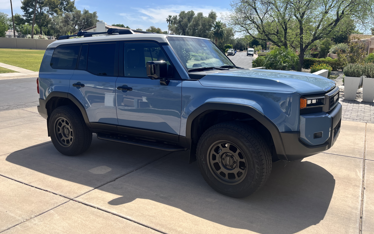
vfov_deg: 44.5
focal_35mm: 28
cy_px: 110
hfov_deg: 66.5
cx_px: 187
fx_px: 285
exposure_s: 1/2410
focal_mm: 5.1
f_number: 1.6
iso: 50
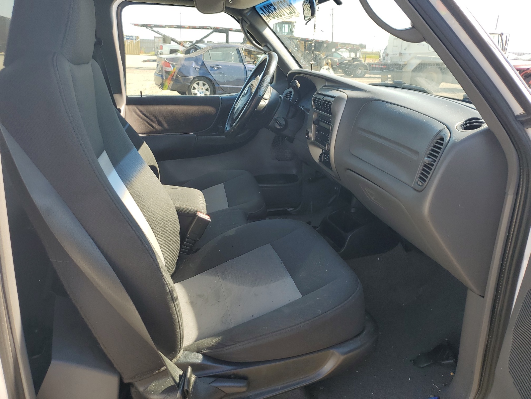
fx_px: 399
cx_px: 266
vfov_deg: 53.1
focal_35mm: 26
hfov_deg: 67.3
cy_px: 200
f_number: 1.5
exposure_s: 1/526
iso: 50
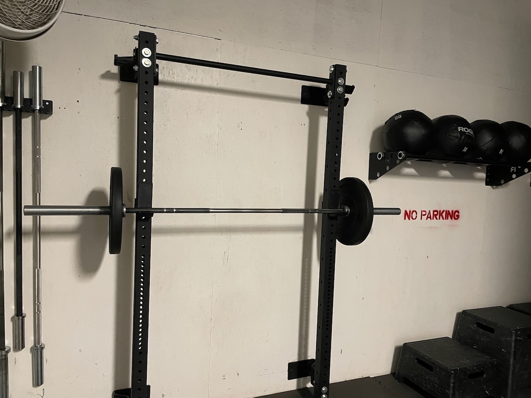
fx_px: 399
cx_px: 266
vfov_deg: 53.1
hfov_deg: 67.3
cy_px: 199
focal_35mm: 26
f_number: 1.6
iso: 500
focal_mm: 4.2
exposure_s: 1/40
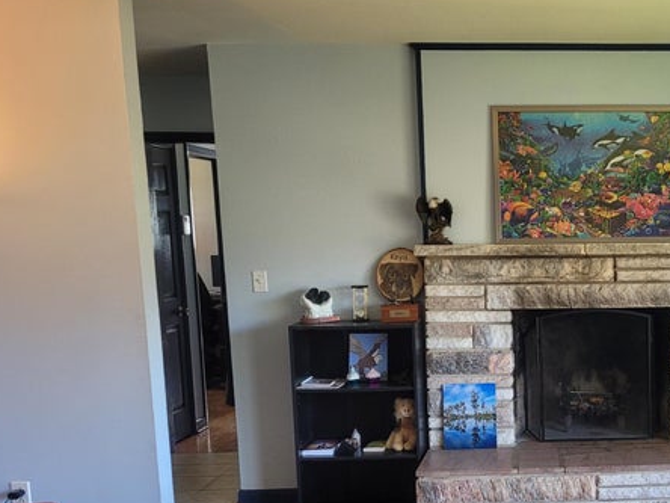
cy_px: 369
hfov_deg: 35.6
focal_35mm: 50
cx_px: 622
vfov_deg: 28.7
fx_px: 968
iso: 200
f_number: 1.8
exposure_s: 1/120
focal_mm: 5.4
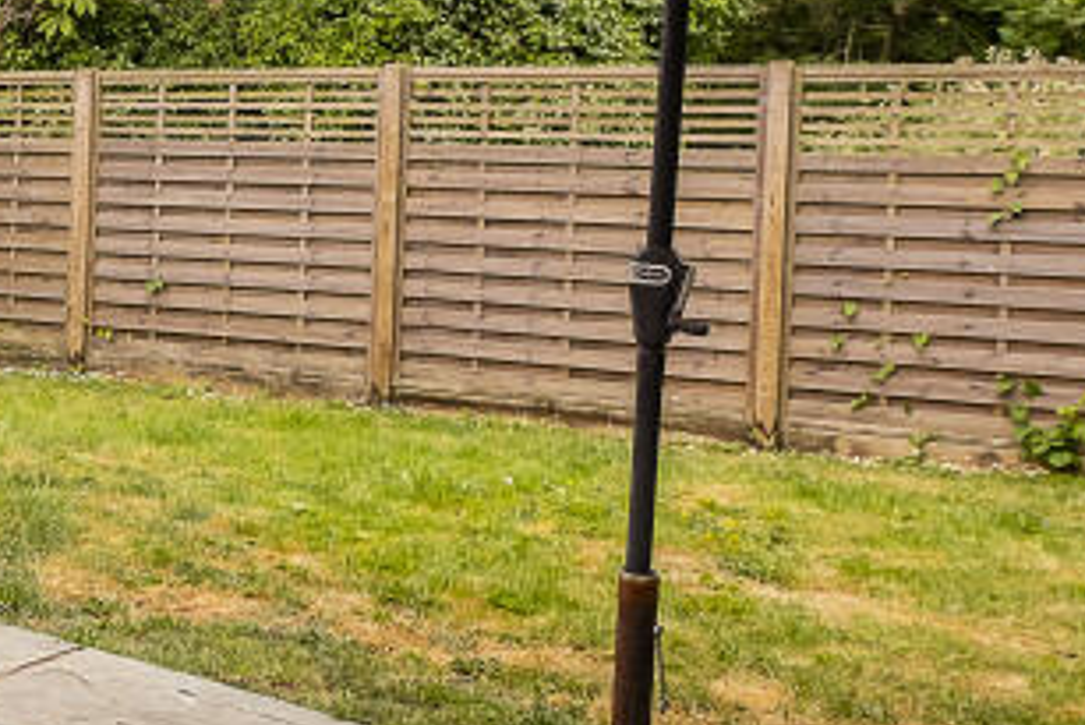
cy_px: 306
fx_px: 1508
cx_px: -138
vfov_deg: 27.0
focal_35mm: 50
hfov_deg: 33.8
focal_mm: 10
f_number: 6.4
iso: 320
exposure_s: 1/250
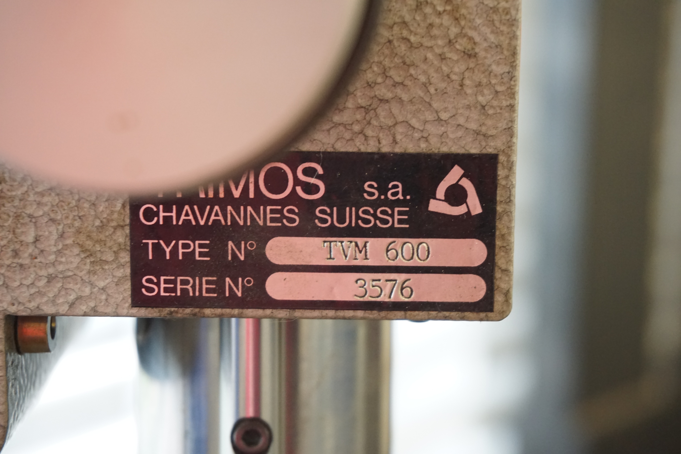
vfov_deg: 18.9
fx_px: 1362
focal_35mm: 72
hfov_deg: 28.1
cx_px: 340
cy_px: 227
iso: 2000
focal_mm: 48
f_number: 5.6
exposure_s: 1/80
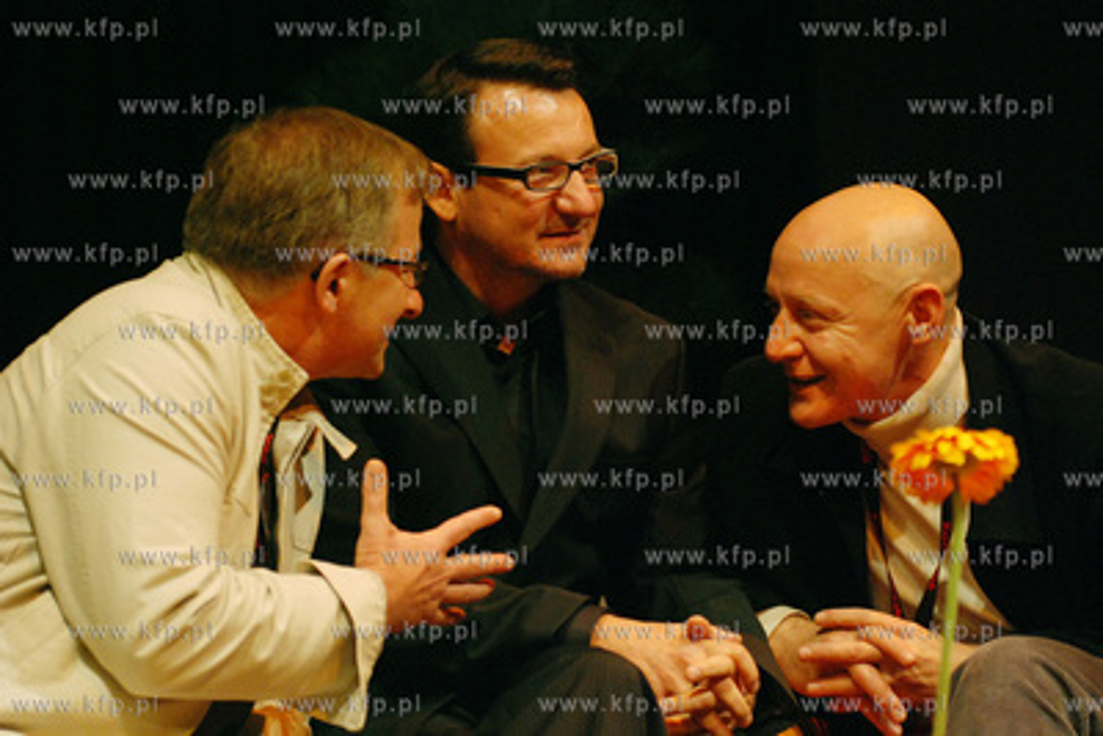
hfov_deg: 15.9
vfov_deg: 10.6
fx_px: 3954
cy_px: 368
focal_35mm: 129
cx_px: 552
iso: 1250
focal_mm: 86
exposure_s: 1/125
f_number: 2.8
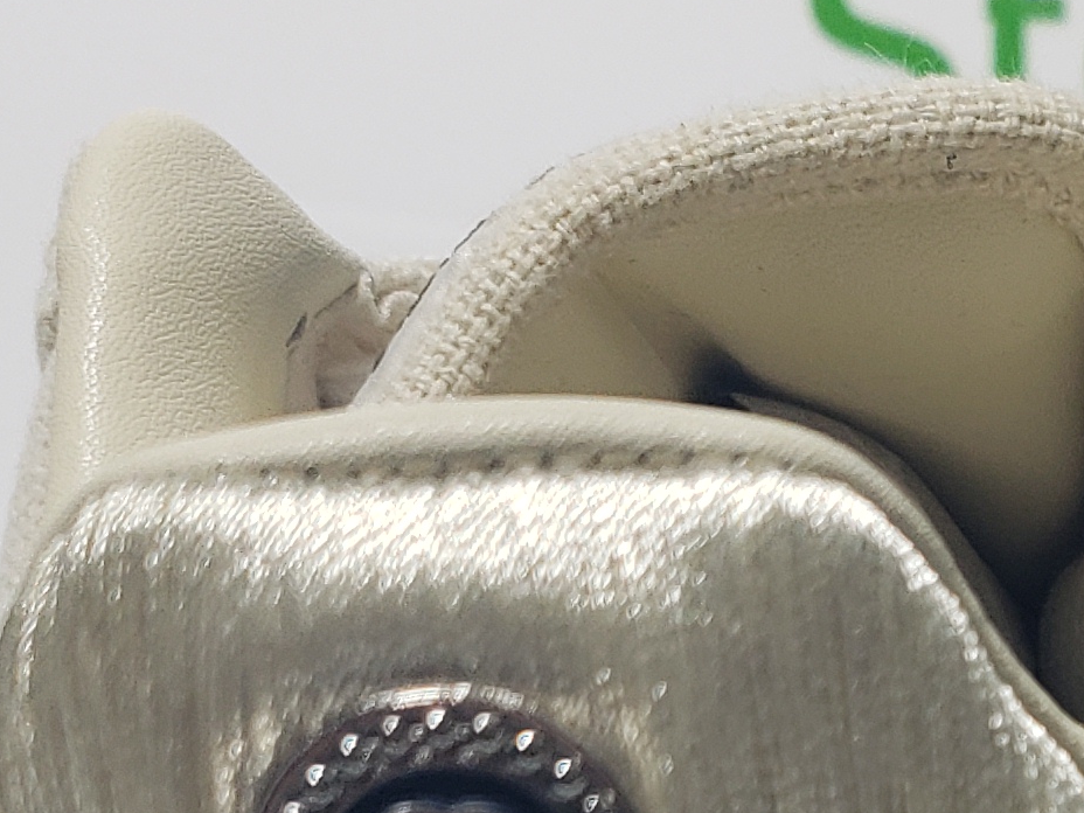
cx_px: 1524
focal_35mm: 113
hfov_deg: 16.2
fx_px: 3539
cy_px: 1359
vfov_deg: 12.2
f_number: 1.5
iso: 50
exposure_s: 1/485
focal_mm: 4.3
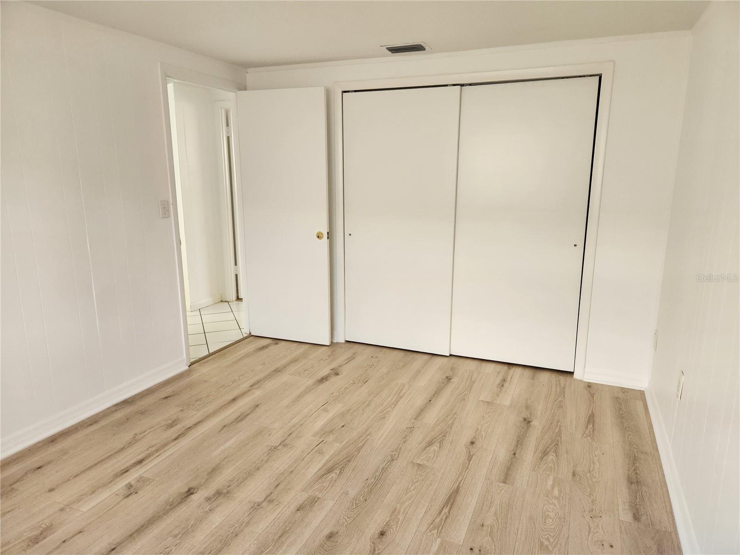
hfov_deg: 73.9
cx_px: 370
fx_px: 492
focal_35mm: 23
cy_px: 278
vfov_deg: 58.9
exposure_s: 1/120
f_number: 1.8
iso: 200
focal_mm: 5.4
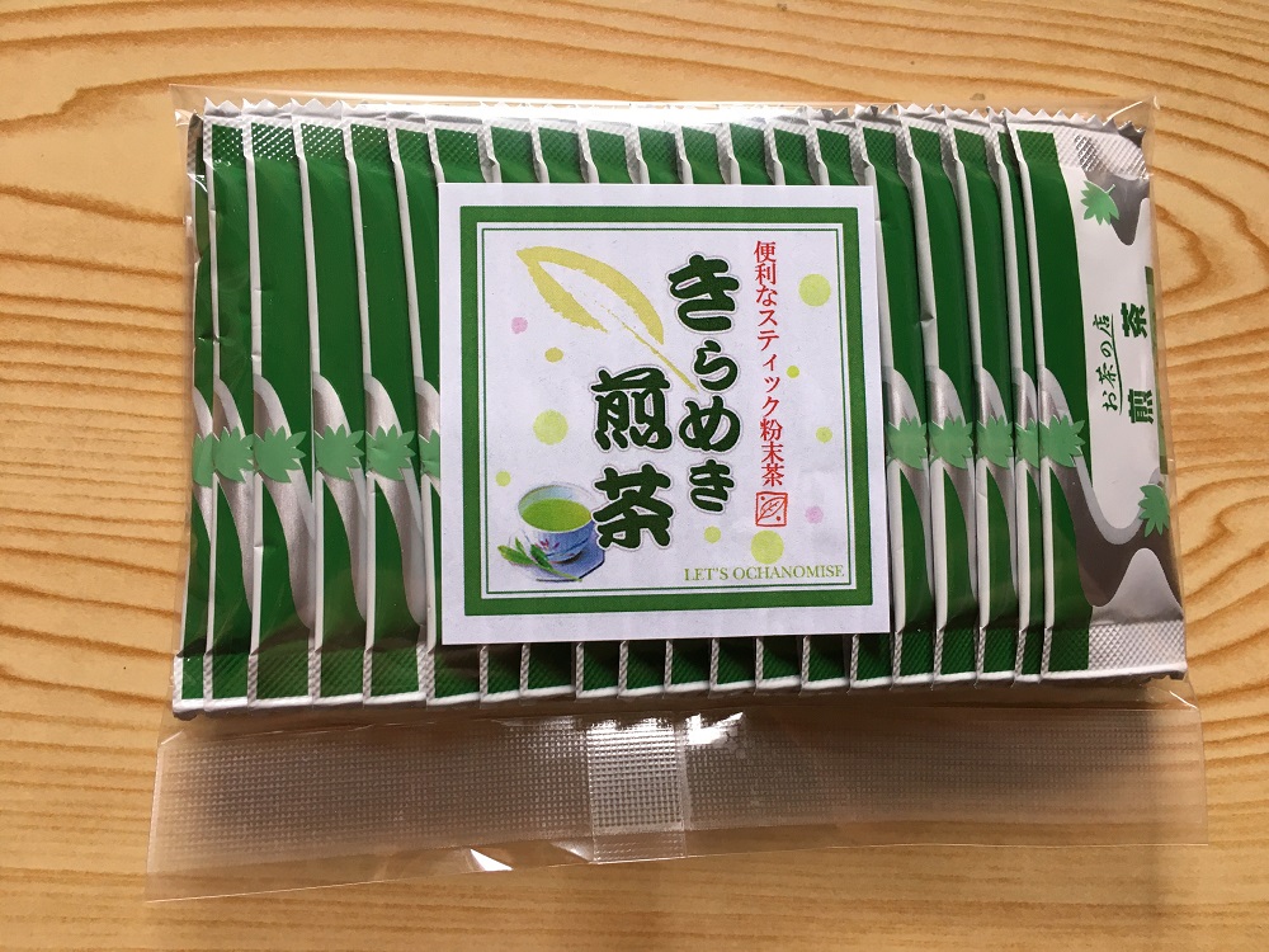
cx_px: 634
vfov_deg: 48.2
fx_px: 1063
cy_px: 476
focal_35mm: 29
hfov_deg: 61.7
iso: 25
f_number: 2.2
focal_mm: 4.15
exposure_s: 1/30
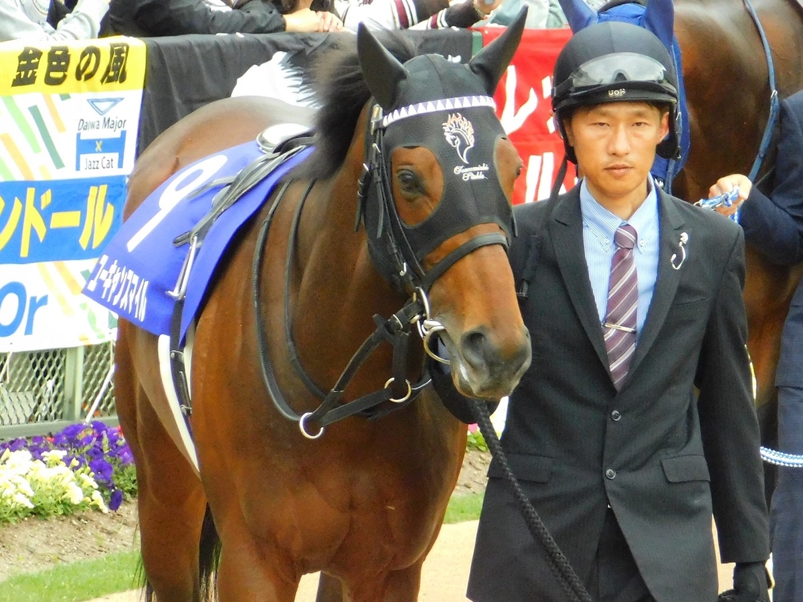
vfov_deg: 3.4
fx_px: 10207
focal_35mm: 440
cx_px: 402
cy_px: 301
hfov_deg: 4.5
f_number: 5.9
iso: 800
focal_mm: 78.1
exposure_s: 1/250
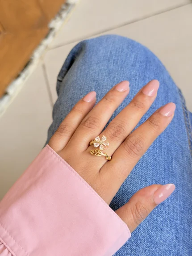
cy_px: 128
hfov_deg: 30.3
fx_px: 355
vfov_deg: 39.6
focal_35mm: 48
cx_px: 96
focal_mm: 6.76
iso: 64
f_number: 1.78
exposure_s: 1/100
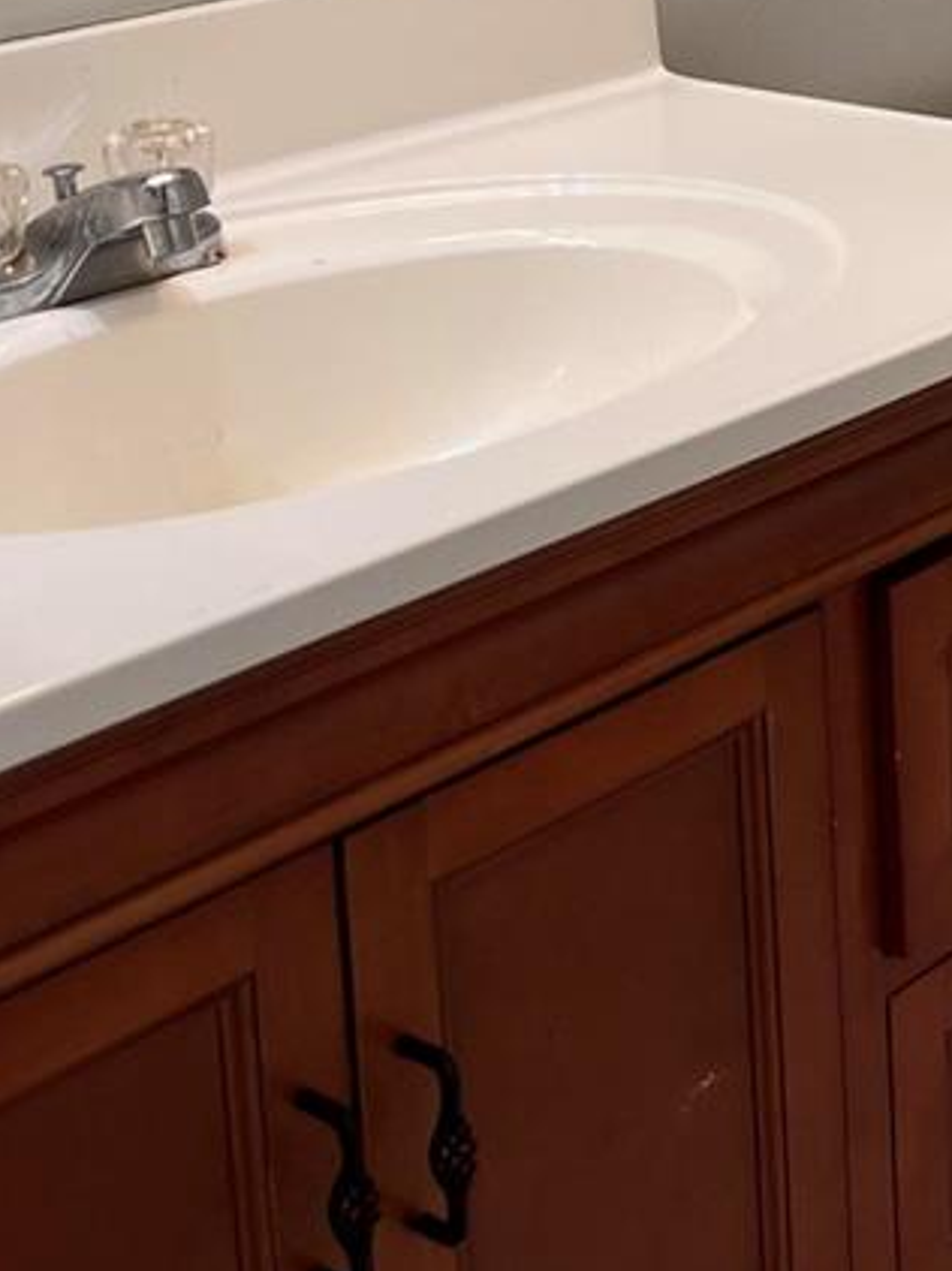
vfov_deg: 24.6
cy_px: -117
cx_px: 1301
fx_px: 2716
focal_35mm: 74
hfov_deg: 18.3
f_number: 1.6
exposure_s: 1/120
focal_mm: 5.1
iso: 125
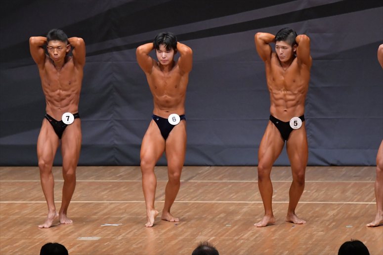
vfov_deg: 5.4
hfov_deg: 8.1
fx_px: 2712
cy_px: 128
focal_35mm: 255
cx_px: 192
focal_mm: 170
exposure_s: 1/400
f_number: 5.6
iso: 6400
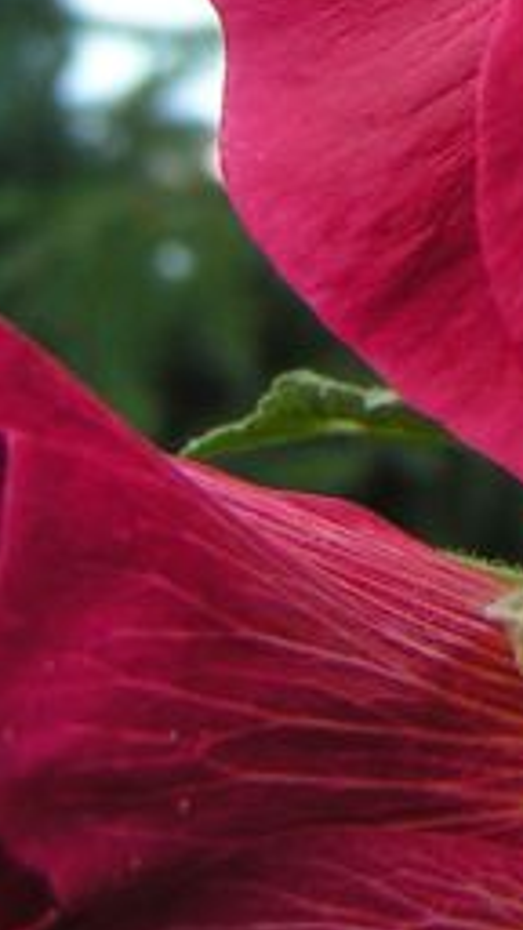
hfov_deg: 7.8
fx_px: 3624
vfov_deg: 13.7
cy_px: -478
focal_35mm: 147
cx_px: 1119
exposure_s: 1/250
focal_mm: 6.3
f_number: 2.8
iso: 50
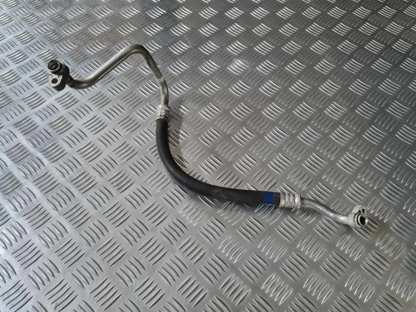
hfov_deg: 61.7
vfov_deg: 48.2
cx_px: 213
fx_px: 348
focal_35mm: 29
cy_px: 146
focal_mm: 5.4
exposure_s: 1/50
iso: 640
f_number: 1.8
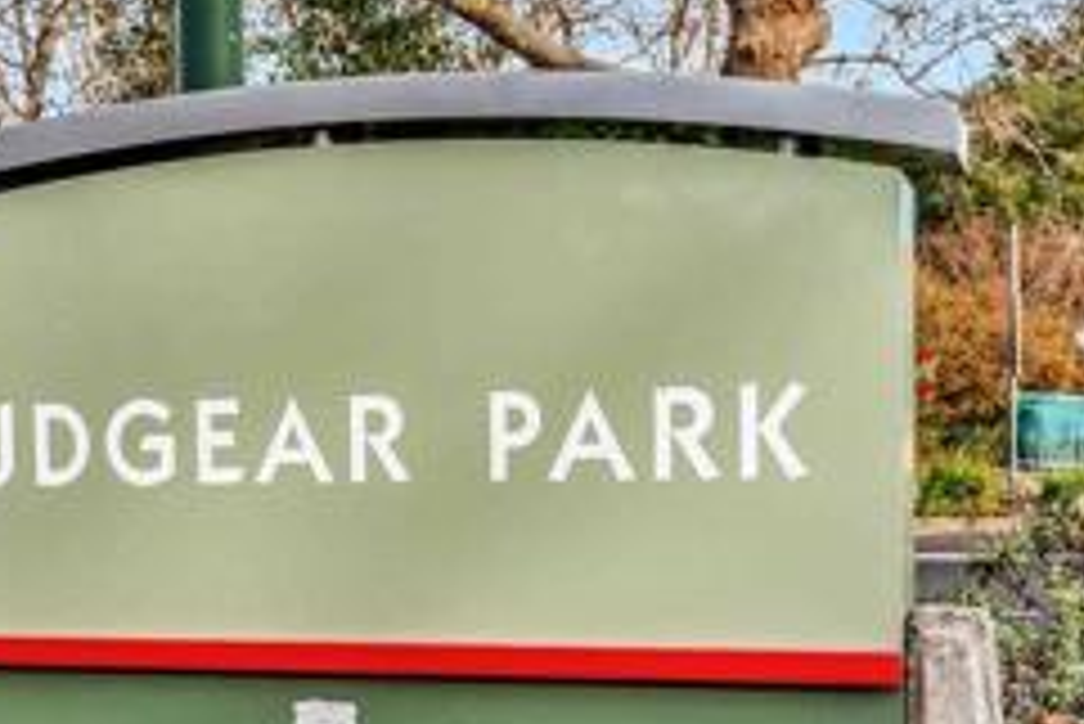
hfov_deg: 32.8
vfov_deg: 22.0
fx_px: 1838
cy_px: 578
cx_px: 441
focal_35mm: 61
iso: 100
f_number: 5.6
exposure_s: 1/100
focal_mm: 23
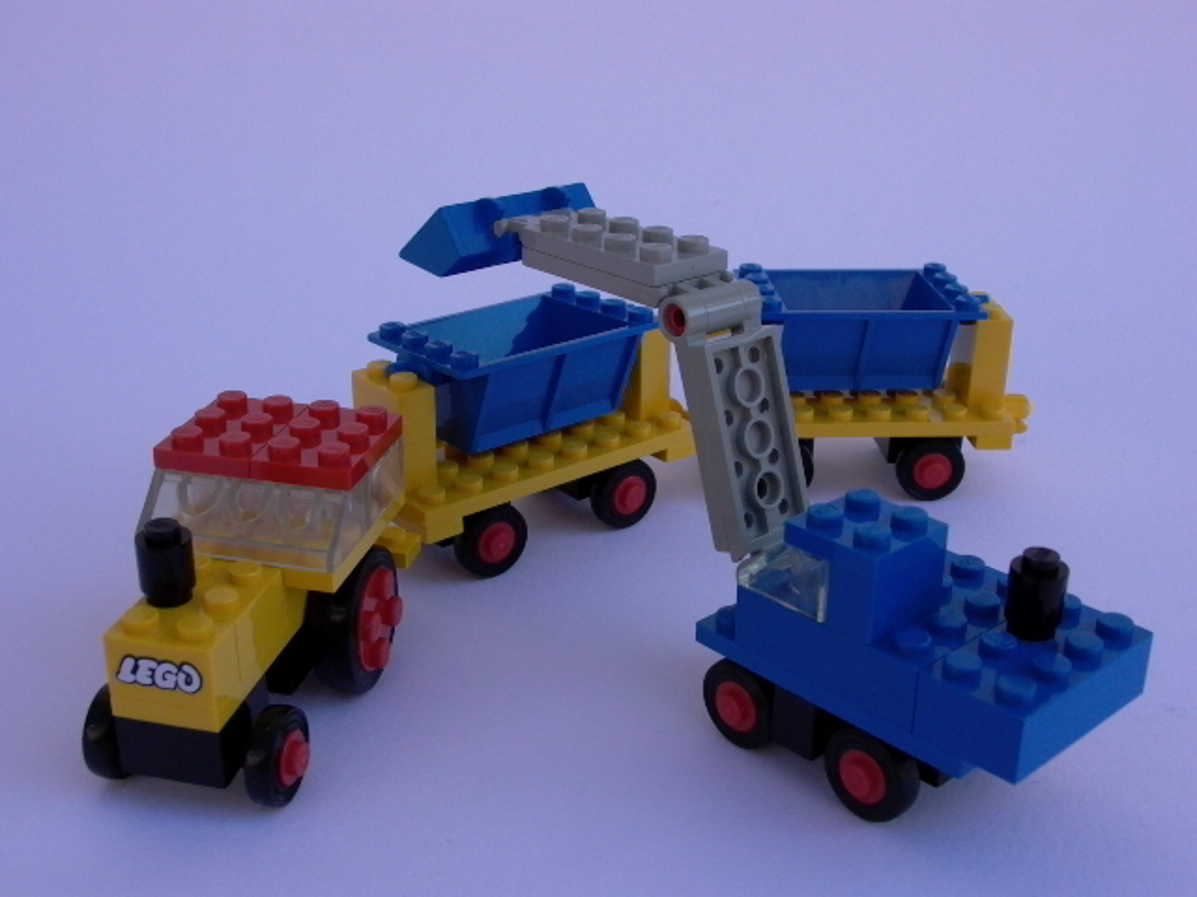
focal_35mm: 38
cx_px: 598
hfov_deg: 49.0
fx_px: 1314
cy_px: 448
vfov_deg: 37.7
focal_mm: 8.19
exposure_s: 1/652
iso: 100
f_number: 4.79
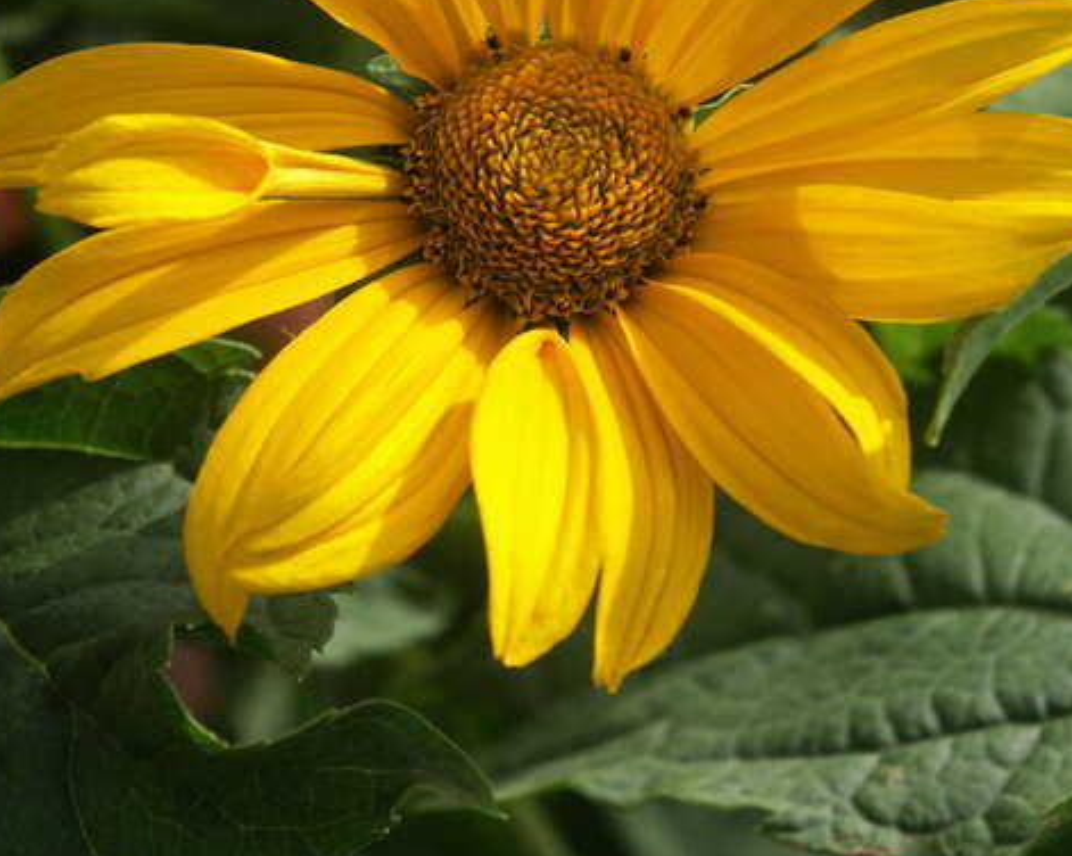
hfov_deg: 8.4
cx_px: 539
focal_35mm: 231
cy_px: 290
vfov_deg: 6.7
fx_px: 7323
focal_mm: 42.2
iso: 100
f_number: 3.5
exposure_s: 1/1000
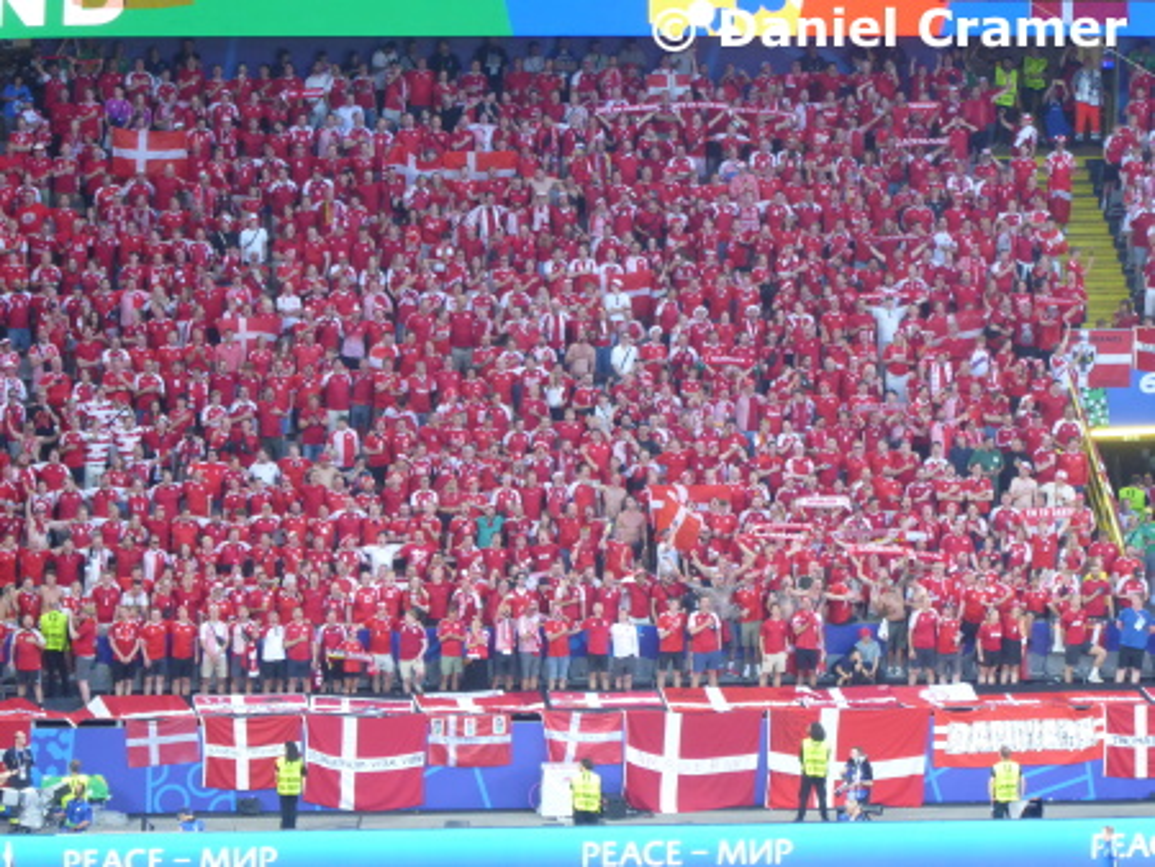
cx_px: 578
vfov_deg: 4.6
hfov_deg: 6.2
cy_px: 434
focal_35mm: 322
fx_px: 10750
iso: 400
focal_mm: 57.7
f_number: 5.9
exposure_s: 1/20
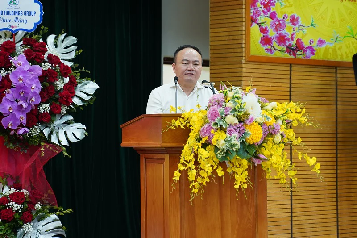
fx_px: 1110
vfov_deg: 12.2
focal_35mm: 112
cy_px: 119
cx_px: 178
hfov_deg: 18.3
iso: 1250
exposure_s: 1/250
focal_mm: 75
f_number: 3.2
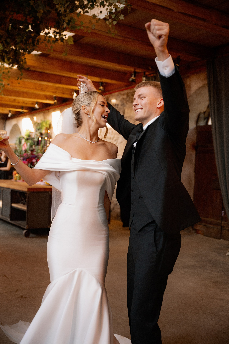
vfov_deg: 48.5
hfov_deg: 33.4
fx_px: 382
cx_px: 114
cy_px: 172
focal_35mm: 40
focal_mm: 40
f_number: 2.8
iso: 500
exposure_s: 1/250
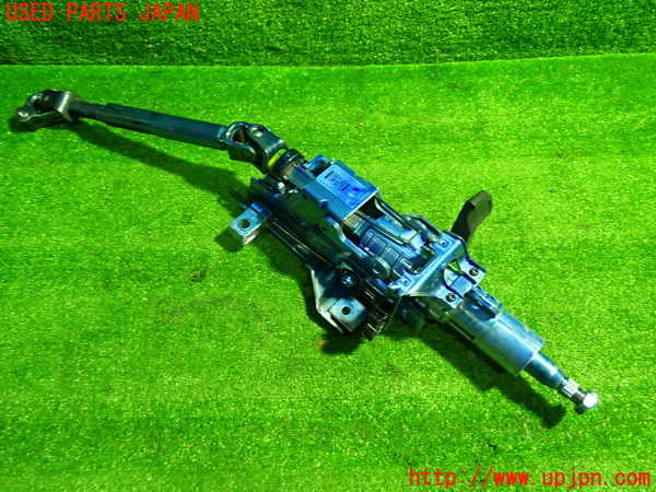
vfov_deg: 46.8
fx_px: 569
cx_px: 328
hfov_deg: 60.0
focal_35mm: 30
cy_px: 246
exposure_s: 1/30
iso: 640
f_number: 2.3
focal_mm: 5.4
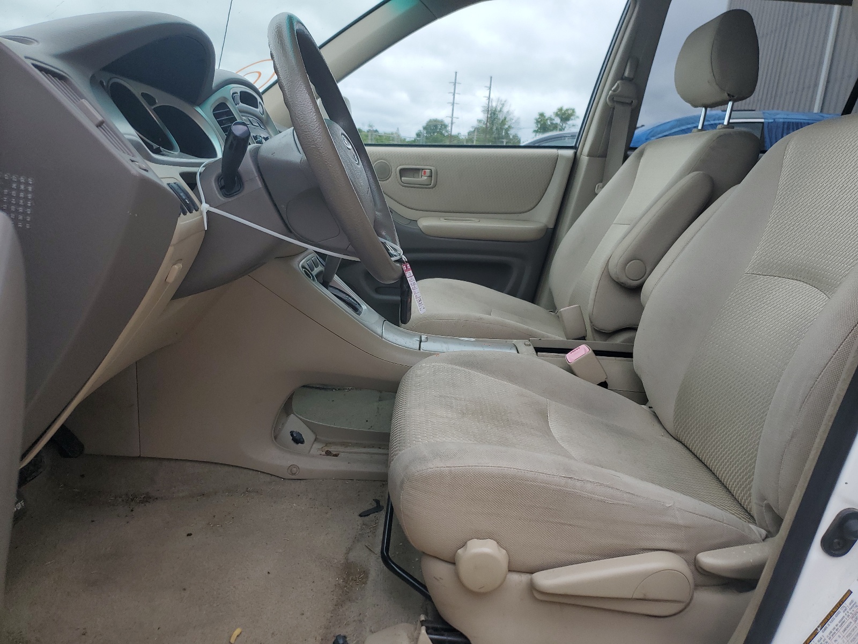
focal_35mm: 26
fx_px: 644
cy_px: 322
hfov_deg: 67.3
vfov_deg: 53.1
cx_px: 429
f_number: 1.5
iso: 50
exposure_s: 1/588
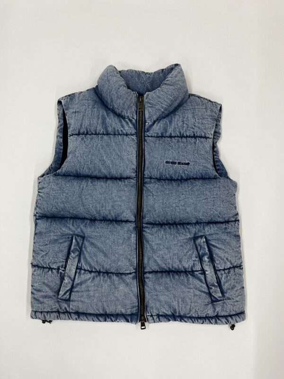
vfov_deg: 67.3
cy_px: 190
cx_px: 142
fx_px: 284
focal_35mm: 26
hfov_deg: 53.1
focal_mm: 5.1
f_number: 1.6
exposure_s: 1/100
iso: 125
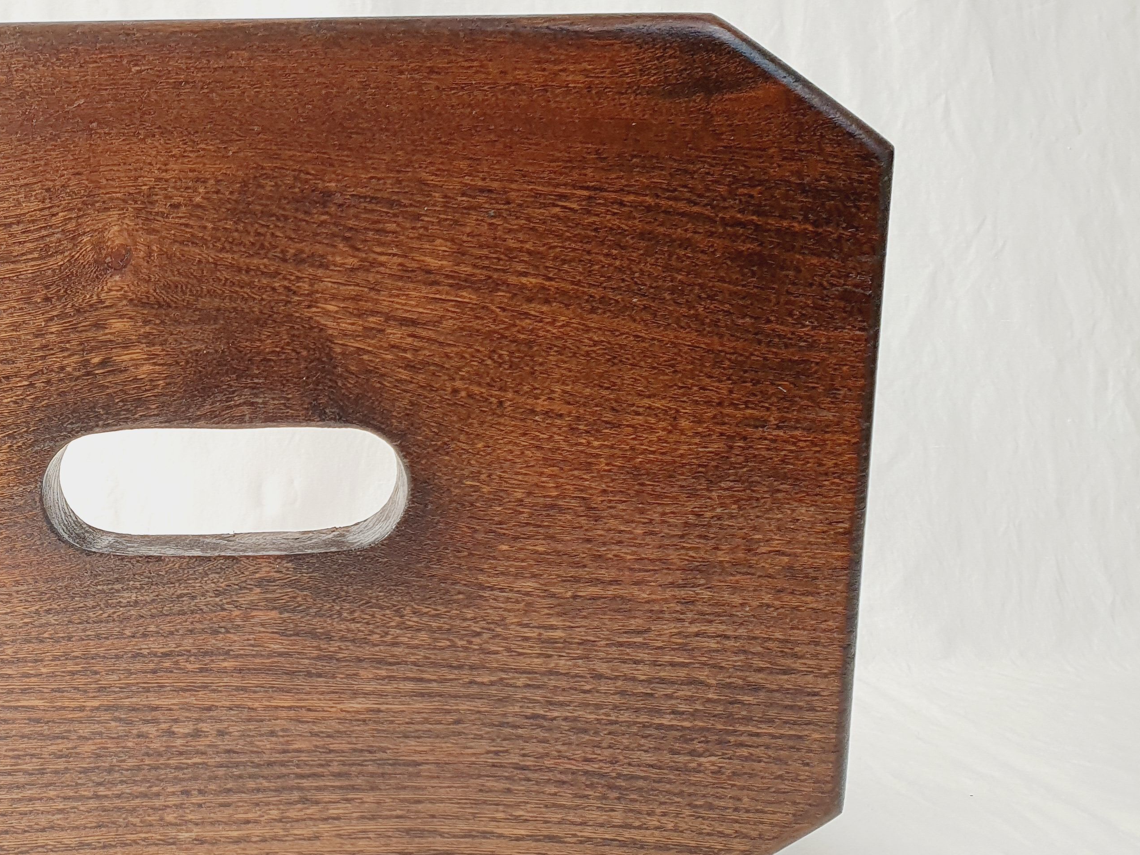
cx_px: 265
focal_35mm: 41
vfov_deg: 34.9
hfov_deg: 44.0
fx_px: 1350
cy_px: 559
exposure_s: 1/202
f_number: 2.4
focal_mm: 4.32
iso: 50
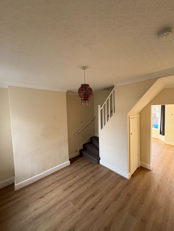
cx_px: 87
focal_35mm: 14
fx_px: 94
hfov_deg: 85.7
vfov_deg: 102.1
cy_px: 116
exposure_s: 1/99
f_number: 2.2
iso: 160
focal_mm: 2.22
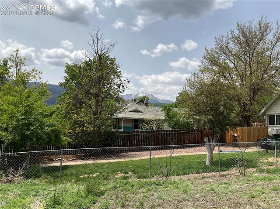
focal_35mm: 29
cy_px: 104
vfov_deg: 48.2
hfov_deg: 61.7
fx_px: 234
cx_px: 140
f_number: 1.8
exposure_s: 1/2667
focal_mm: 3
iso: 25
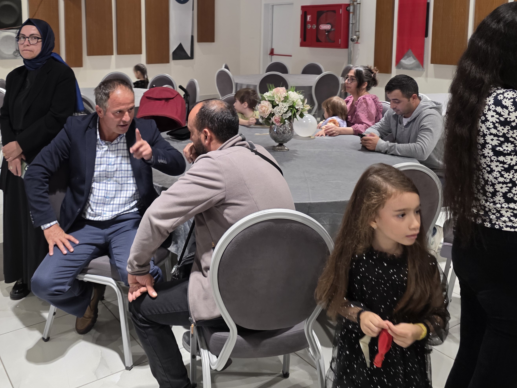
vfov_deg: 39.6
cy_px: 97
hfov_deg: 52.0
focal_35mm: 35
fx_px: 523
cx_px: 192
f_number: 1.7
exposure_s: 1/100
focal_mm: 6.3
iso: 320
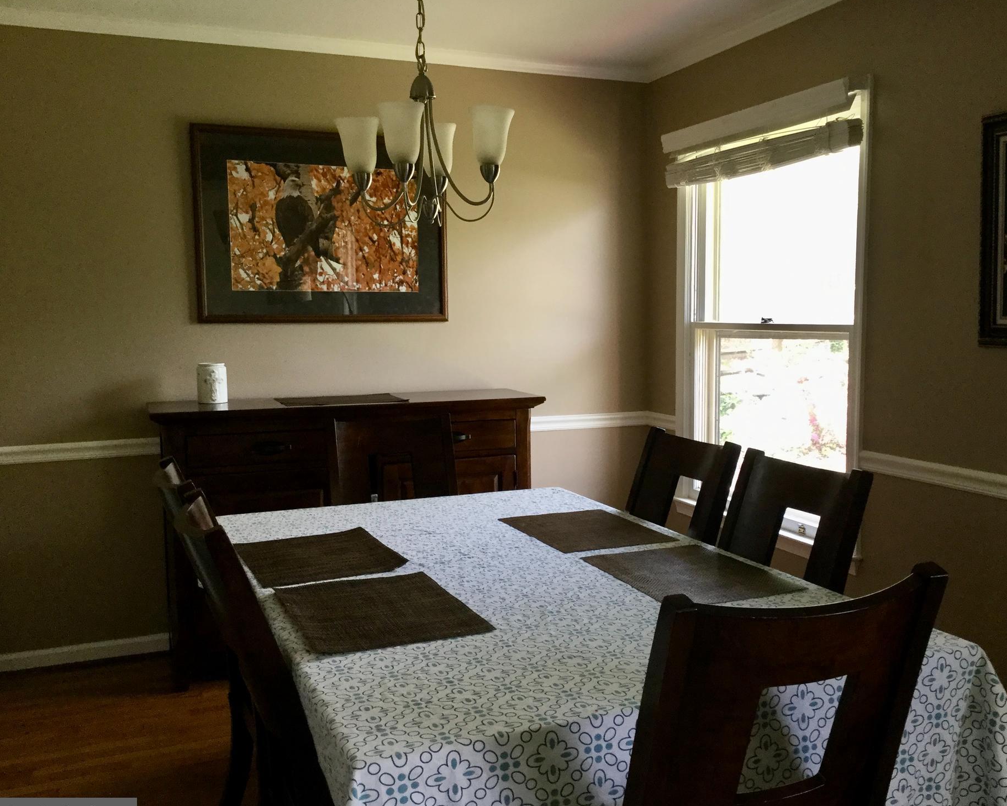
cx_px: 565
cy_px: 418
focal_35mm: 34
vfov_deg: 43.3
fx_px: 1013
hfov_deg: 52.7
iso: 64
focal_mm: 3.3
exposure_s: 1/30
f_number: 2.4
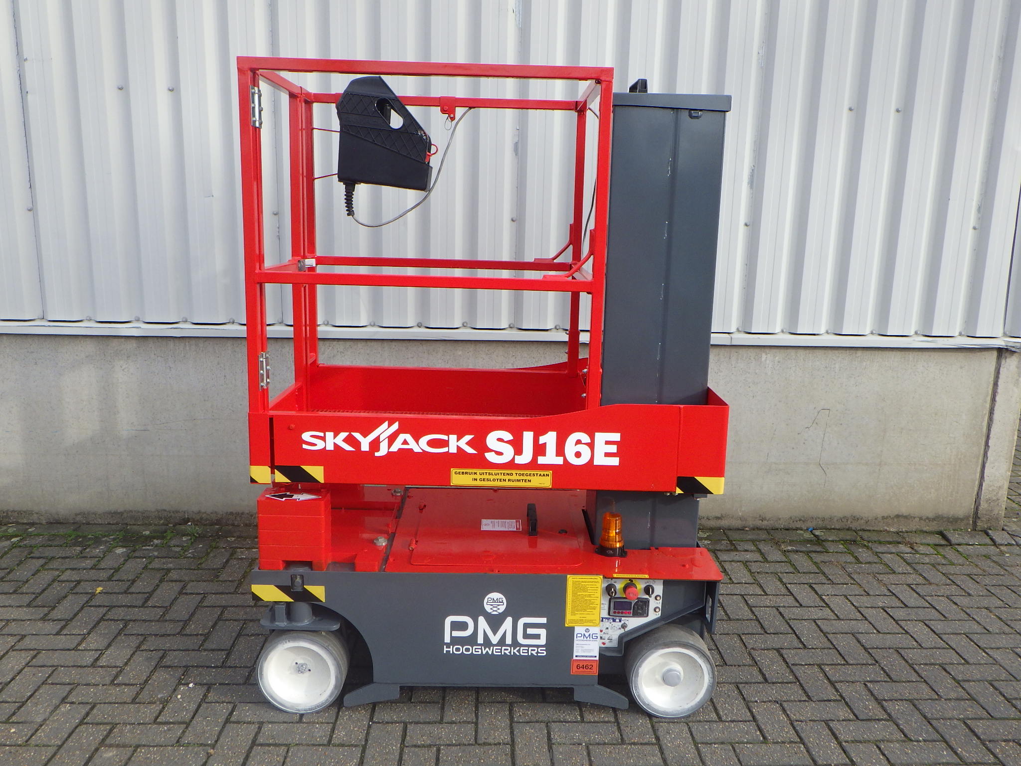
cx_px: 510
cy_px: 383
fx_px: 826
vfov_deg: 49.7
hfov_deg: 63.4
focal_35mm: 28
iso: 125
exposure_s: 1/250
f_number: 4.2
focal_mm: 5
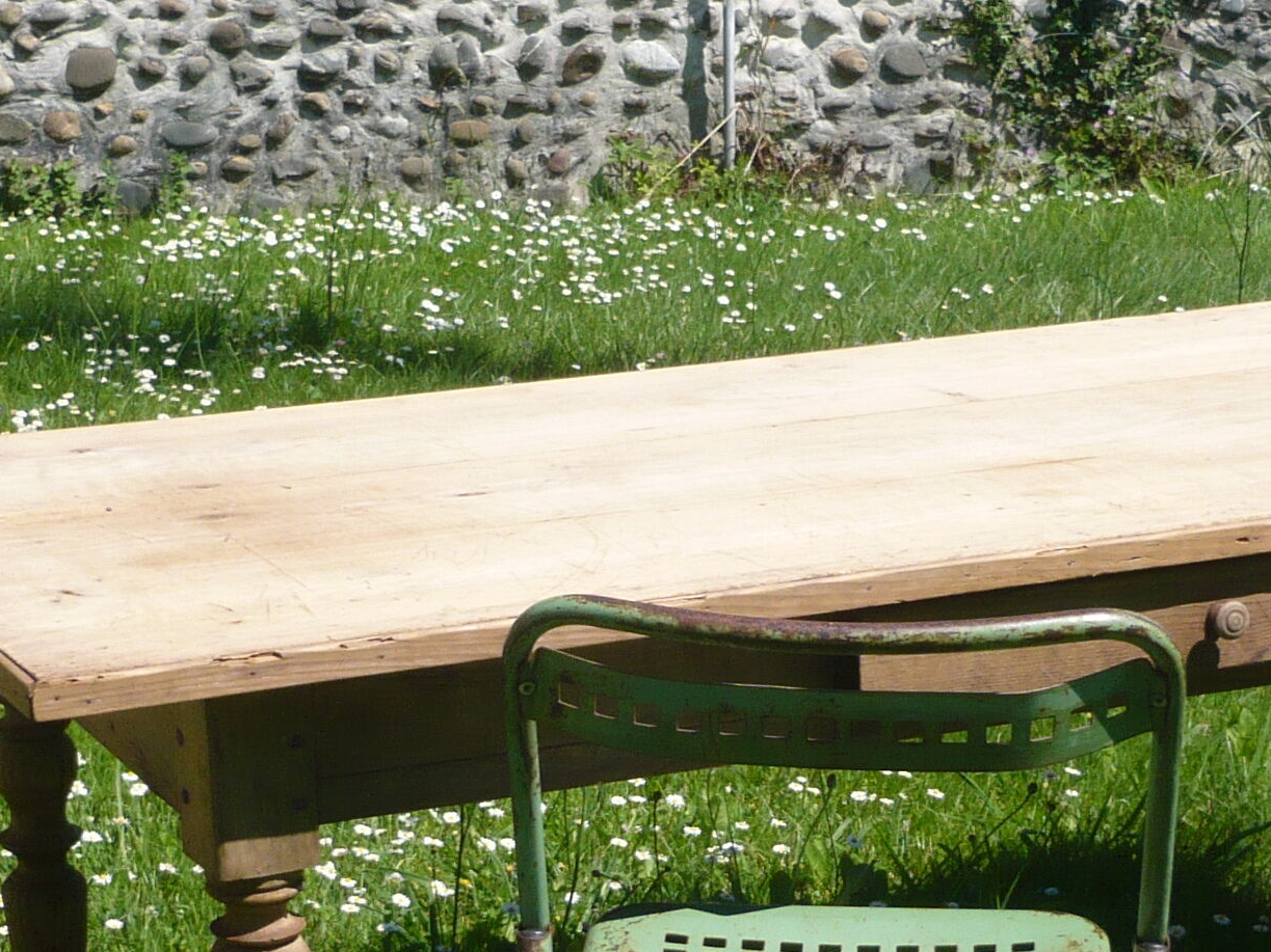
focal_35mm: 108
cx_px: 718
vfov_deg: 13.7
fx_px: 3965
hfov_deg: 18.2
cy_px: 664
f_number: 10
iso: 100
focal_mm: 7
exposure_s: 1/125
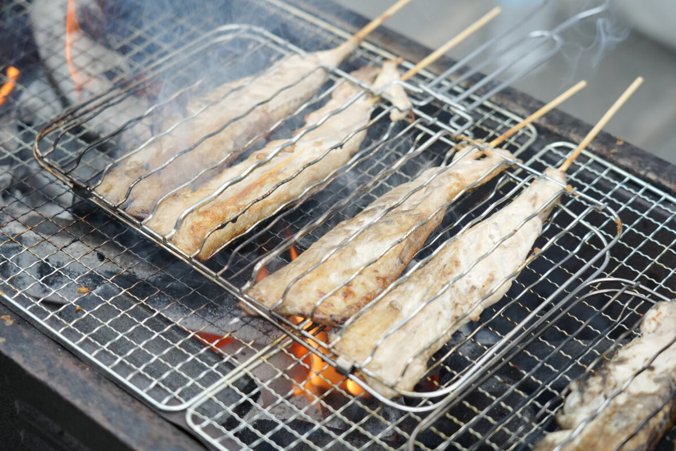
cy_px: 214
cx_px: 326
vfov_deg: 17.1
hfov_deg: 25.4
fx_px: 1502
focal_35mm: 80
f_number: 4
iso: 400
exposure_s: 1/320
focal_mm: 74
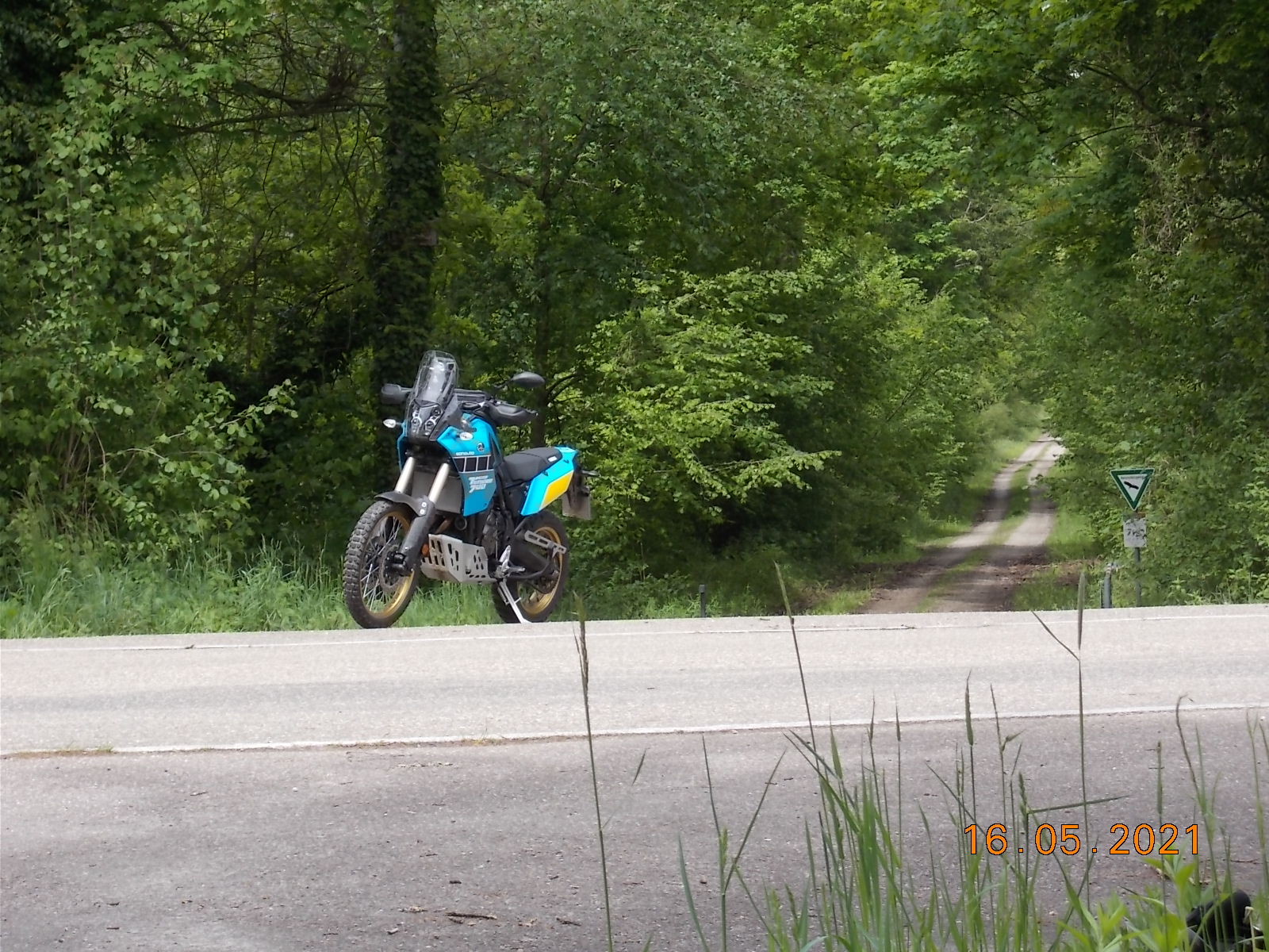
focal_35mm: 130
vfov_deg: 11.4
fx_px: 4766
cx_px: 634
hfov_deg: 15.2
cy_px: 476
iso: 80
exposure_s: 1/125
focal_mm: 23
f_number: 6.5
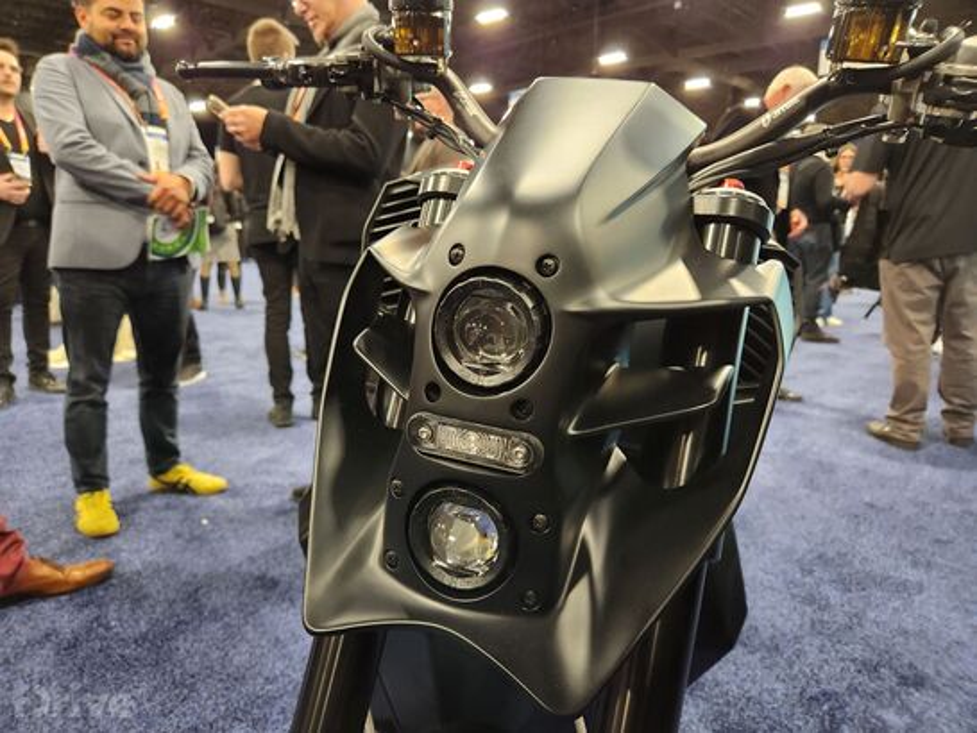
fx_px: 649
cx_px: 488
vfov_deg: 58.9
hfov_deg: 73.9
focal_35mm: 23
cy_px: 366
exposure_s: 1/50
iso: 640
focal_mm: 5.4
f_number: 1.8
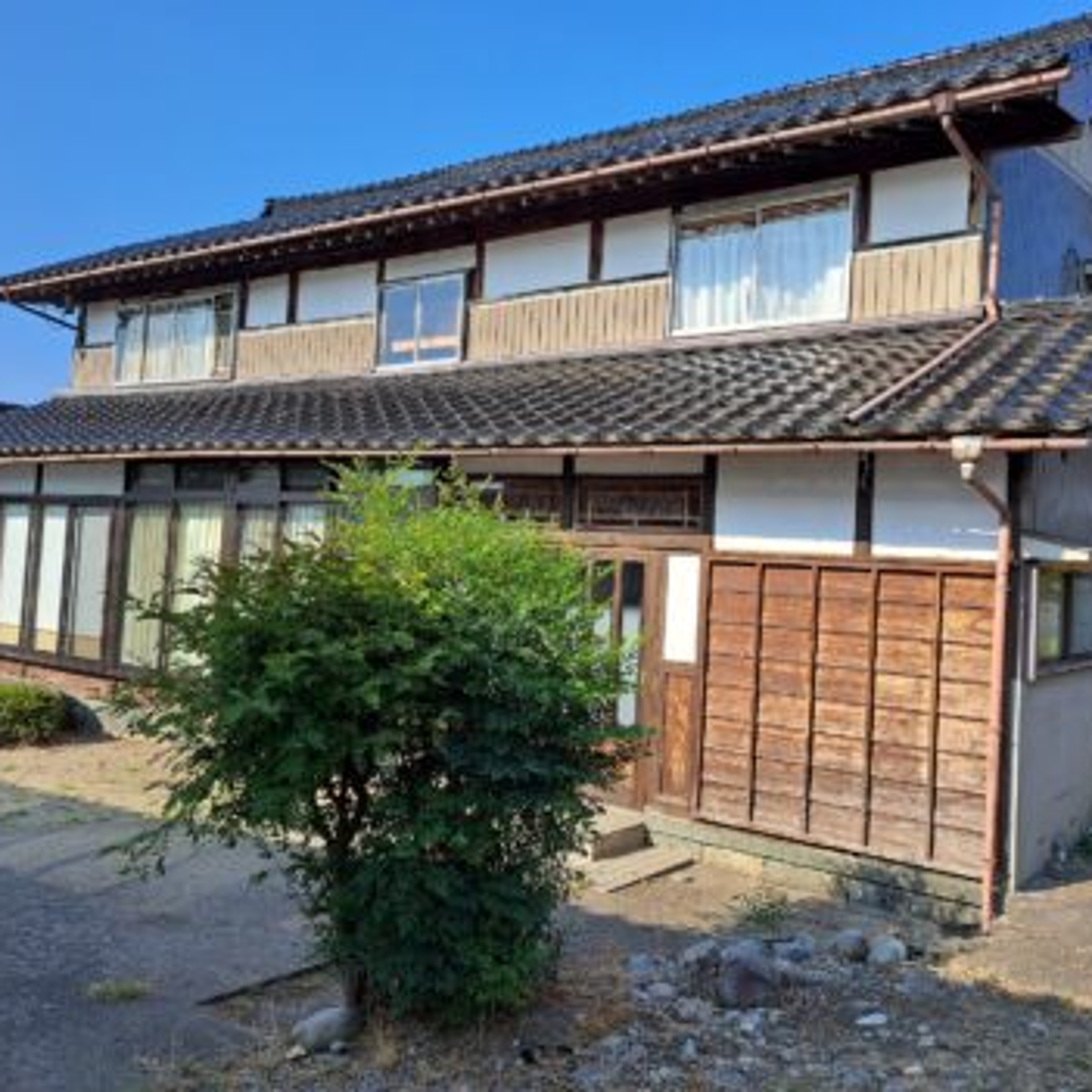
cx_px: 613
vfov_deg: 55.6
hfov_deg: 55.5
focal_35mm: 29
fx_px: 1035
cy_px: 535
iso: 50
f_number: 1.8
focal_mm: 5.23
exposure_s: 1/1250
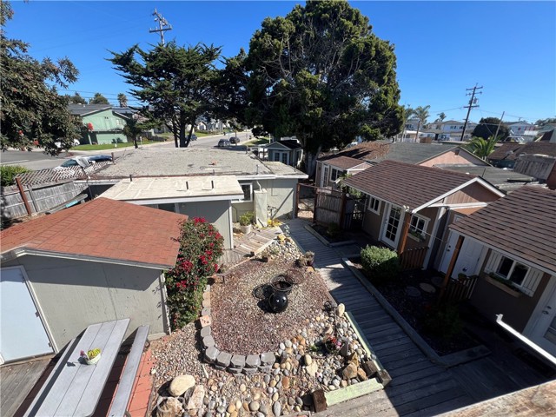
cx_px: 278
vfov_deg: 89.9
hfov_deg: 106.2
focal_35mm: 13
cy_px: 208
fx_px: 209
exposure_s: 1/1130
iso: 32
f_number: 1.8
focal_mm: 1.57
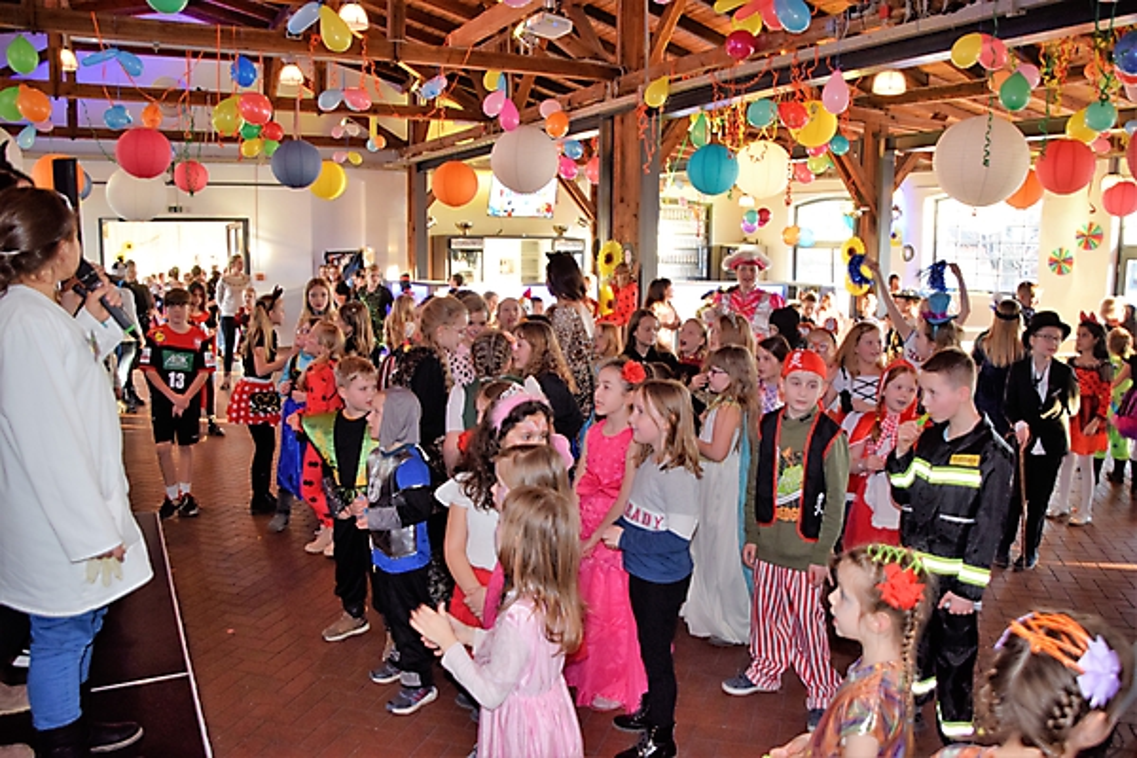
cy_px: 379
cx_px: 568
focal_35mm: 27
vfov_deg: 47.9
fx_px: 853
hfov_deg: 67.4
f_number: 3.5
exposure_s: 1/60
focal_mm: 18
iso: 1100
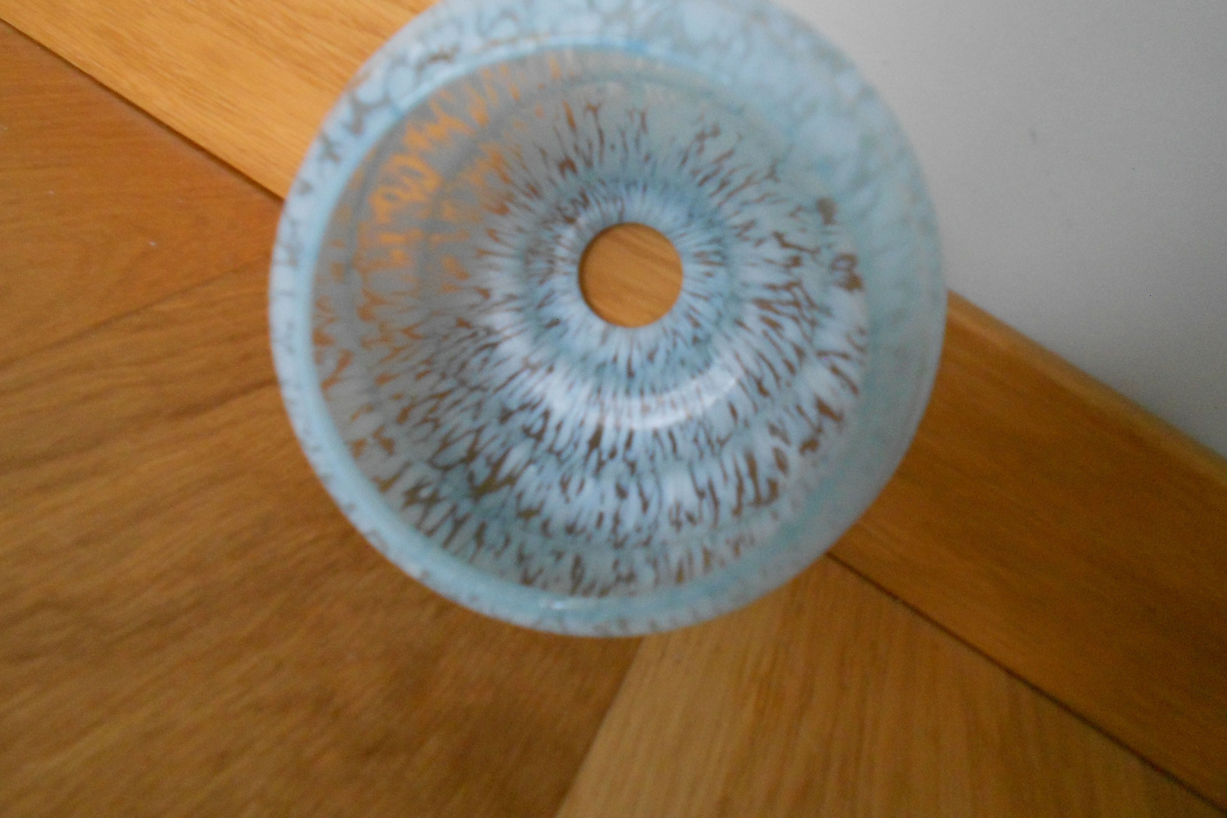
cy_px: 346
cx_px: 623
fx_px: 954
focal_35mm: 28
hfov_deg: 65.5
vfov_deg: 46.2
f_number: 3.2
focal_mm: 4.6
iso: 400
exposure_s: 1/8
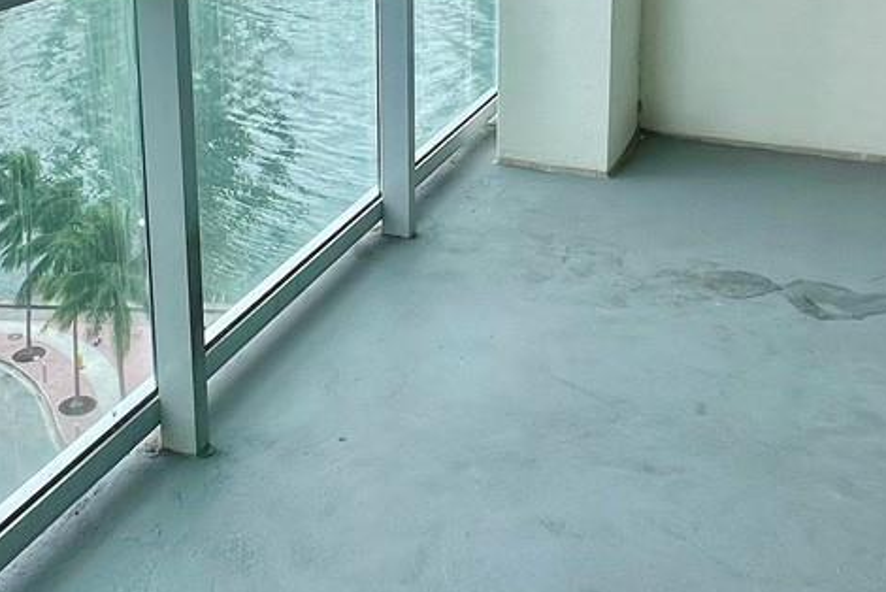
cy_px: -11
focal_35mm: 46
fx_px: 1133
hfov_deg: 42.6
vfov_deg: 27.5
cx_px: 385
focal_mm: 1.57
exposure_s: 1/457
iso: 32
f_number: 1.8
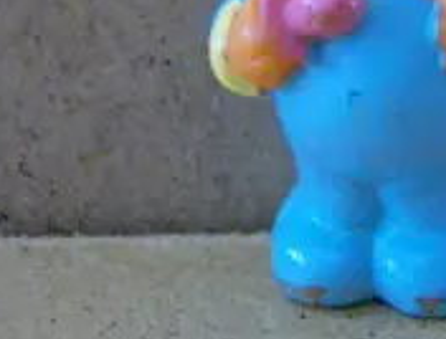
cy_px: 5
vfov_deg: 15.1
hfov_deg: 19.8
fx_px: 1257
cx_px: 384
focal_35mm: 97
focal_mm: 6
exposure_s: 1/49.9
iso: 200
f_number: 2.8
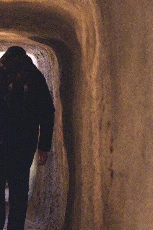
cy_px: 168
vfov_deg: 15.4
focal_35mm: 133
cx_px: 13
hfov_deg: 10.2
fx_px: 849
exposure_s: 1/50
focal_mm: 35
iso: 12800
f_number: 2.4
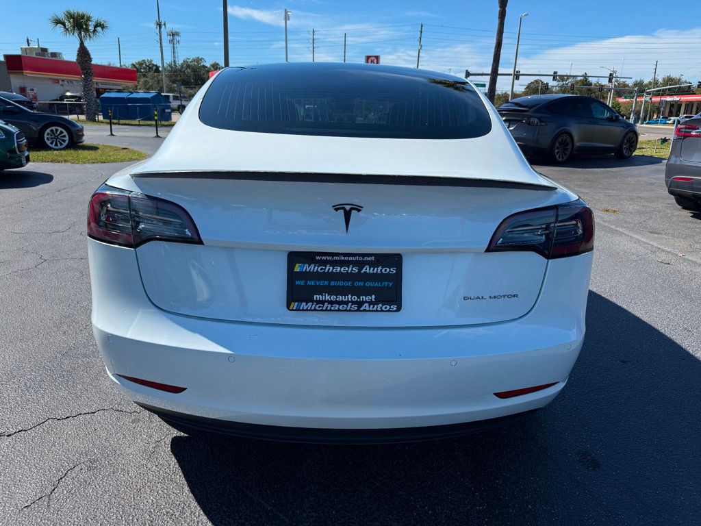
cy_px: 263
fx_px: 486
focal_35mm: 24
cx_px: 350
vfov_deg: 56.8
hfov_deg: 71.6
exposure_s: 1/5319
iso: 100
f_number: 1.78
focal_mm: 6.76
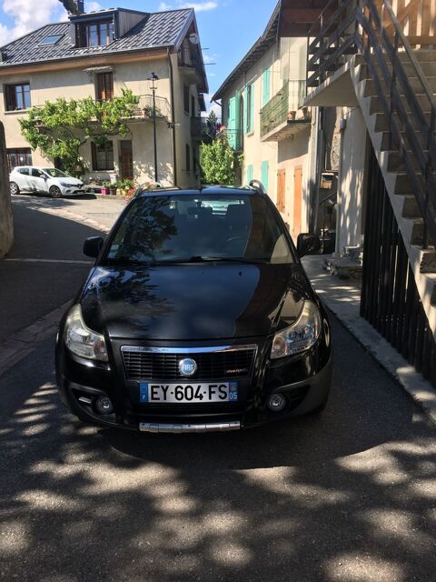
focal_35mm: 29
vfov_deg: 61.7
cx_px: 218
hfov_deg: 48.2
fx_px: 487
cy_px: 291
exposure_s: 1/610
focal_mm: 4.15
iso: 25
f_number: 2.2
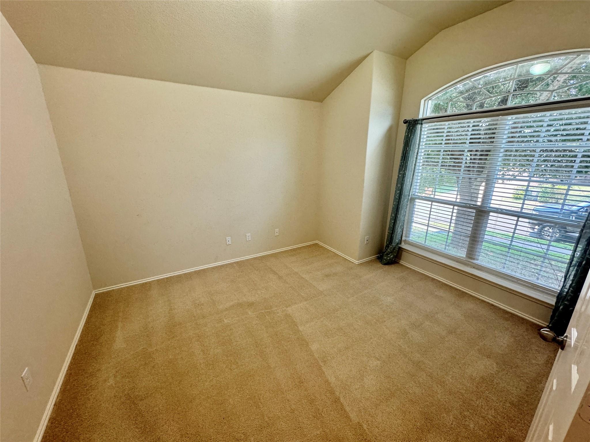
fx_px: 239
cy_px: 221
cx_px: 295
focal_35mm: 14
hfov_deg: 102.1
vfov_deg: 85.7
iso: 250
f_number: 2.2
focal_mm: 2.22
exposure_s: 1/120
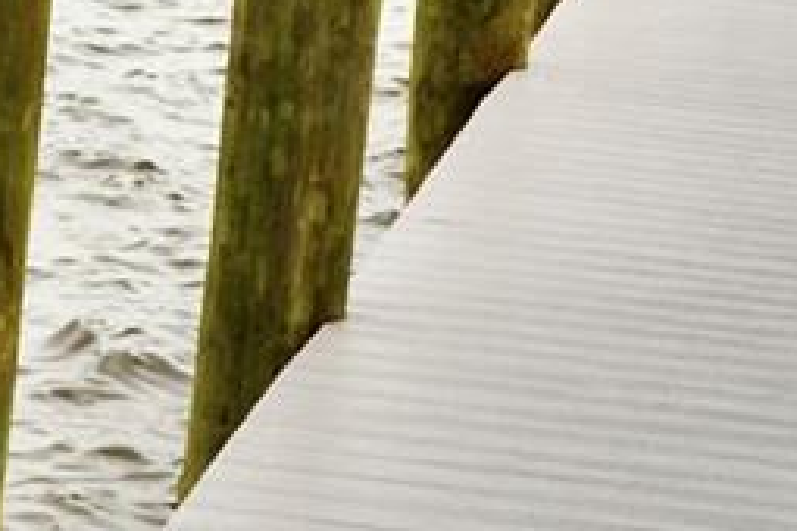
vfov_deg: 5.5
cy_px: -453
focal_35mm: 245
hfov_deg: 8.2
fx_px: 5424
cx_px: -391
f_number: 8
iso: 100
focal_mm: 26
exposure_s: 1/250
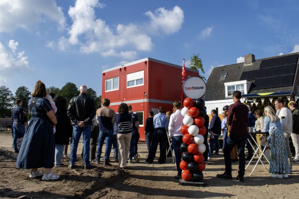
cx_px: 150
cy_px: 100
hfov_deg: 61.9
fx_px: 249
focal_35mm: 30
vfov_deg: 43.6
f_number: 10
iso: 200
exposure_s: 1/400
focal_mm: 20
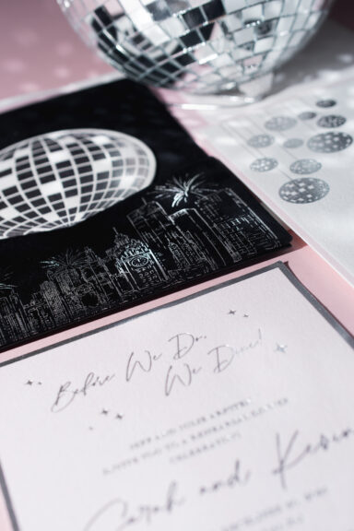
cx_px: 177
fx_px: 885
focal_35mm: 60
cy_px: 266
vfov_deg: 33.4
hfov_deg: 22.6
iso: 100
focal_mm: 40
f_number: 6.3
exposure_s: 1/250
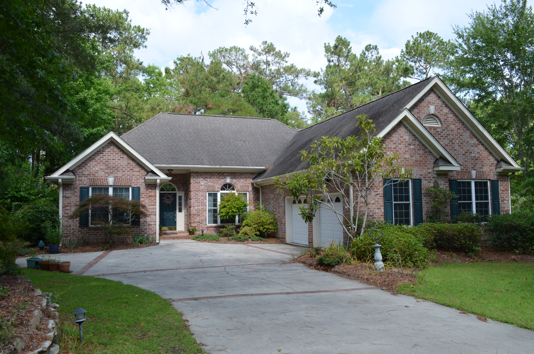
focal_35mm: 30
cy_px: 177
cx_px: 267
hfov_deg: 62.0
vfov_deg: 43.4
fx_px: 444
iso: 160
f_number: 8
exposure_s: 1/250
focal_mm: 20
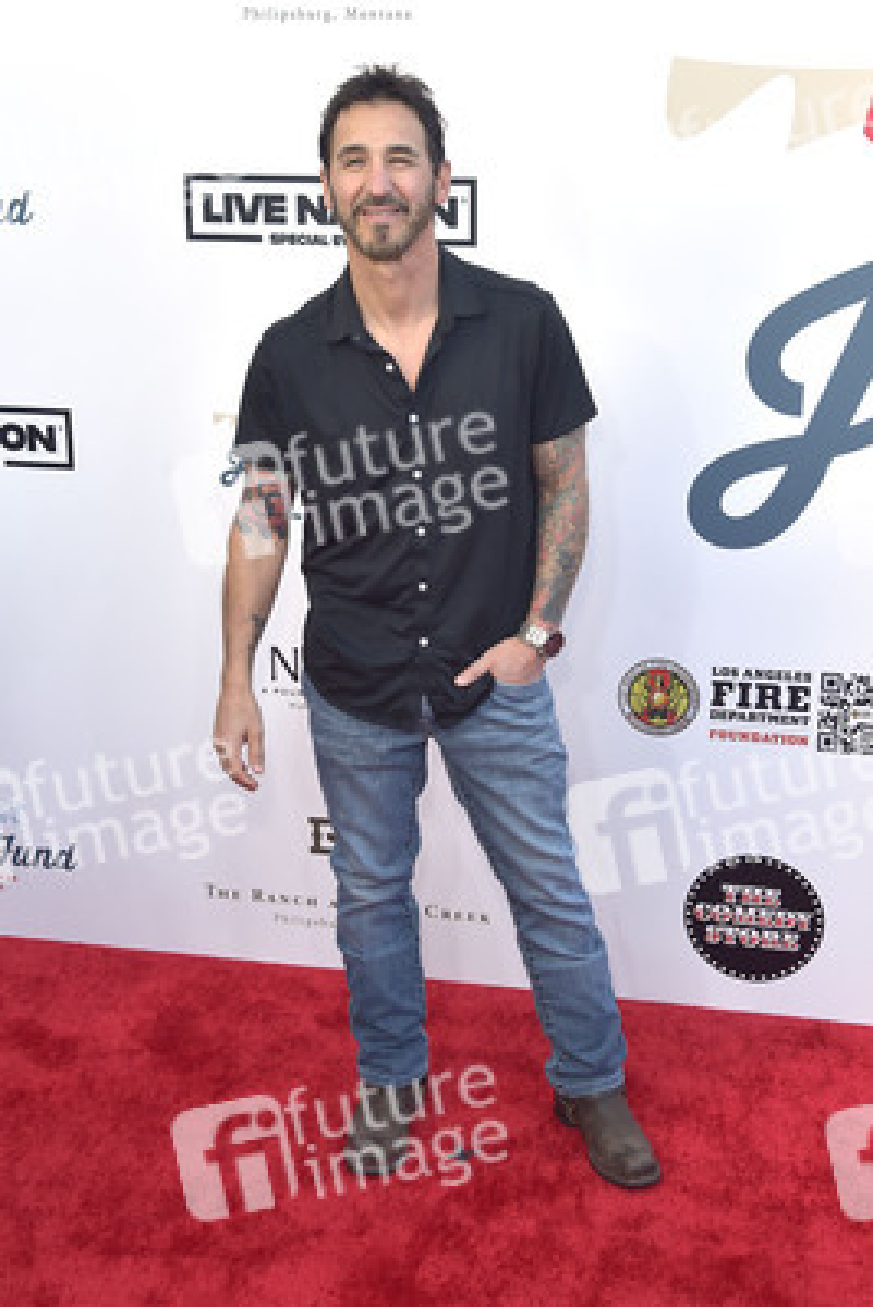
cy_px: 654
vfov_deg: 48.4
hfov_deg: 33.4
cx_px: 436
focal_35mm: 40
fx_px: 1454
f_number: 6.3
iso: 400
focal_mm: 40
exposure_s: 1/250
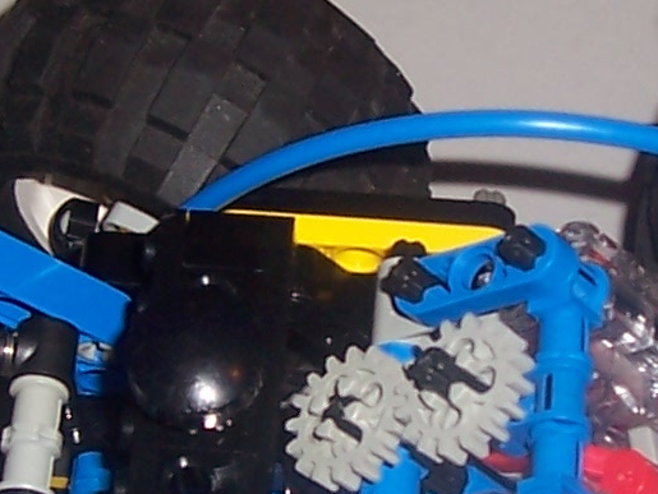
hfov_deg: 13.0
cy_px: 347
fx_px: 2891
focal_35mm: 152
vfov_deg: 9.8
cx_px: 395
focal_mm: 5.6
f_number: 2.7
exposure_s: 1/60
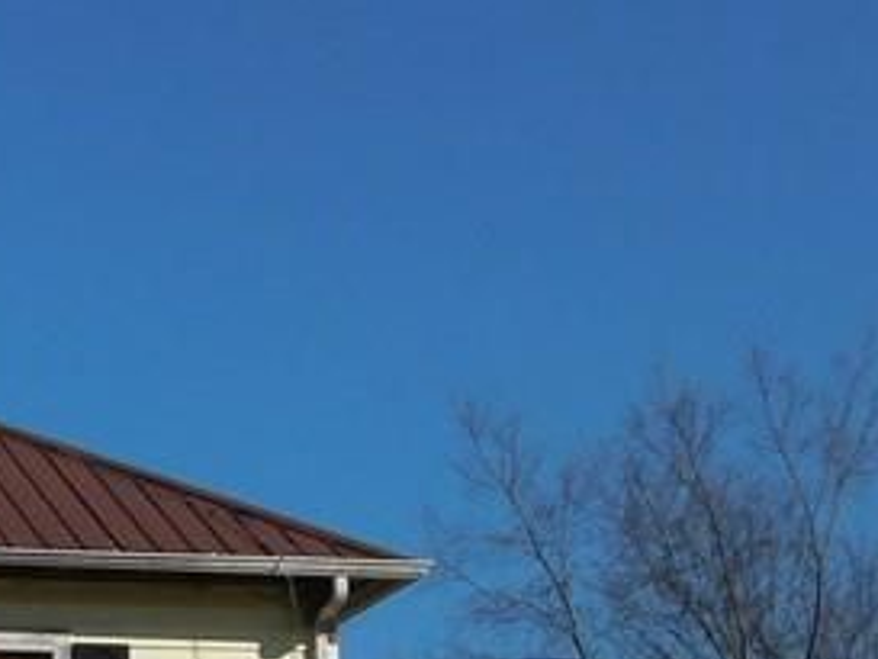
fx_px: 4847
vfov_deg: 7.6
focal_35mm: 191
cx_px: -457
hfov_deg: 10.0
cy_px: 1019
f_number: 7.6
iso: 125
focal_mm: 9
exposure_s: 1/640
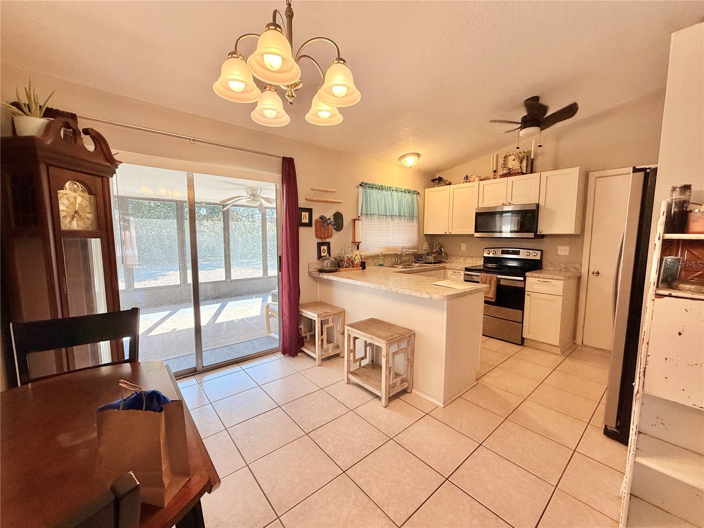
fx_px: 285
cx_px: 352
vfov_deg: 85.7
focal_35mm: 14
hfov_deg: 102.1
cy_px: 264
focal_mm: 2.22
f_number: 2.2
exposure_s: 1/120
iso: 160
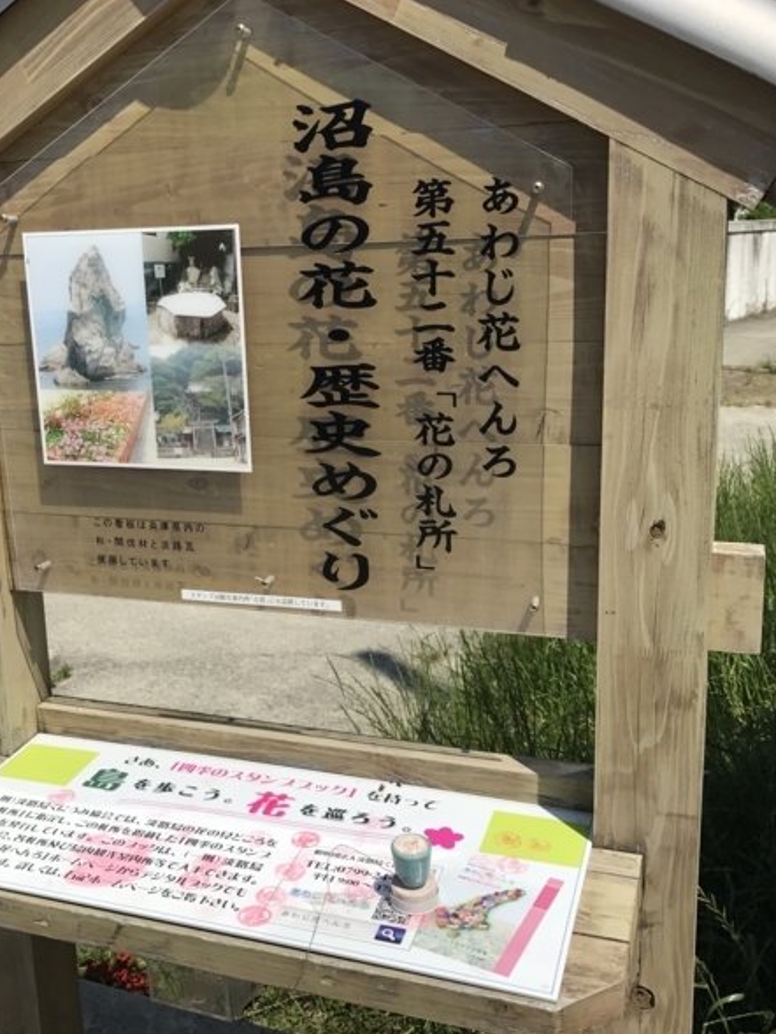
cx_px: 283
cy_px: 513
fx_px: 1135
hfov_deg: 37.5
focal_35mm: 38
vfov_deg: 49.0
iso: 20
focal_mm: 3.99
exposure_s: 1/4566
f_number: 1.8
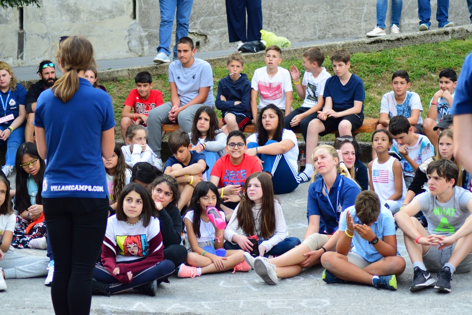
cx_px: 236
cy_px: 158
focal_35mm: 105
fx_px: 1377
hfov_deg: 19.5
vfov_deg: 13.0
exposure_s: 1/1250
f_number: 4
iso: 1250
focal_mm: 70
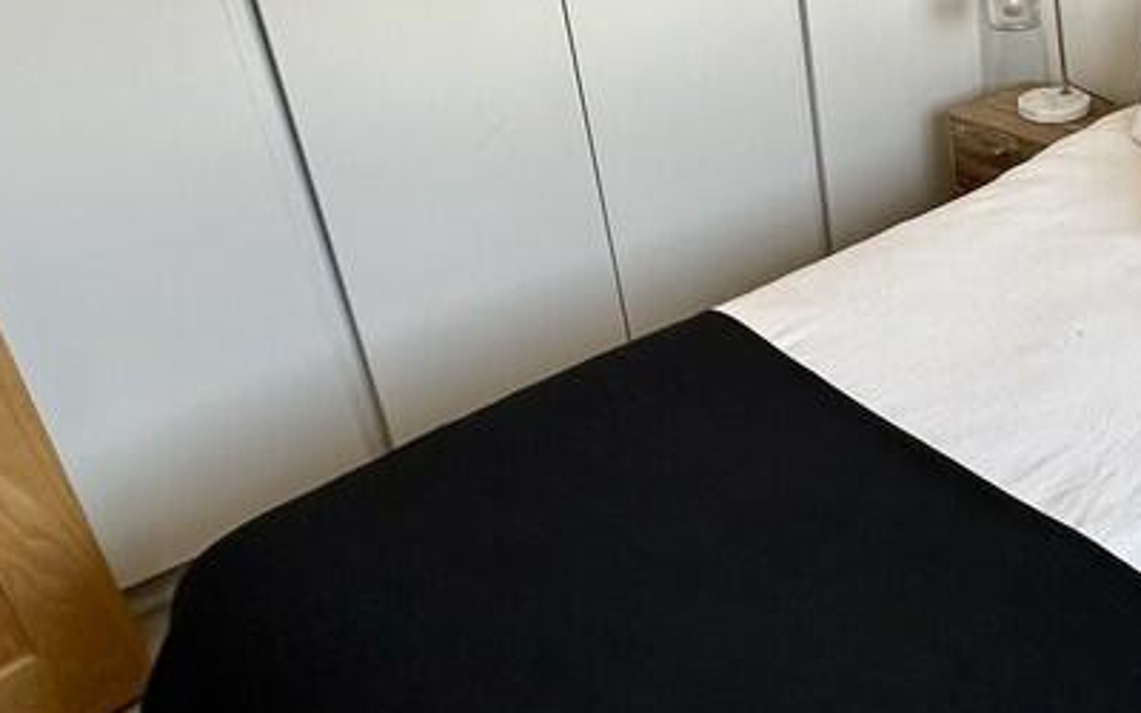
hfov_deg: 44.7
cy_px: 202
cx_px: 1110
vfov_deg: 33.1
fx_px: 1182
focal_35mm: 38
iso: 160
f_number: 2.2
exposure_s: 1/100
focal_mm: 2.22
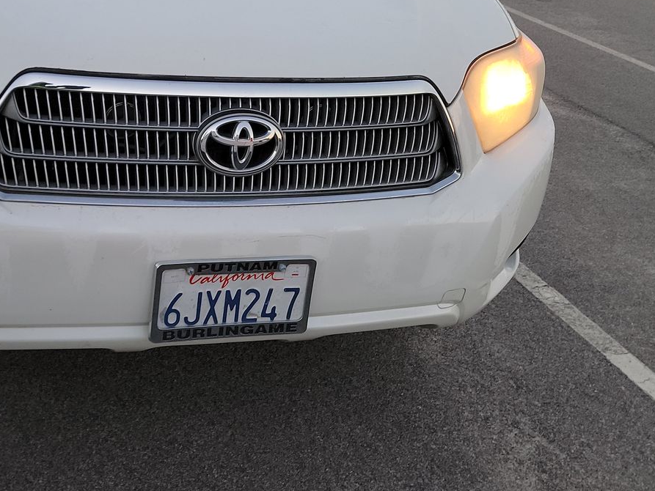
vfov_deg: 32.6
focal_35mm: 43
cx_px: 124
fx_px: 814
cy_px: 89
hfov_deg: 41.8
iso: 90
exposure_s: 1/59
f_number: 1.8
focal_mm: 6.7
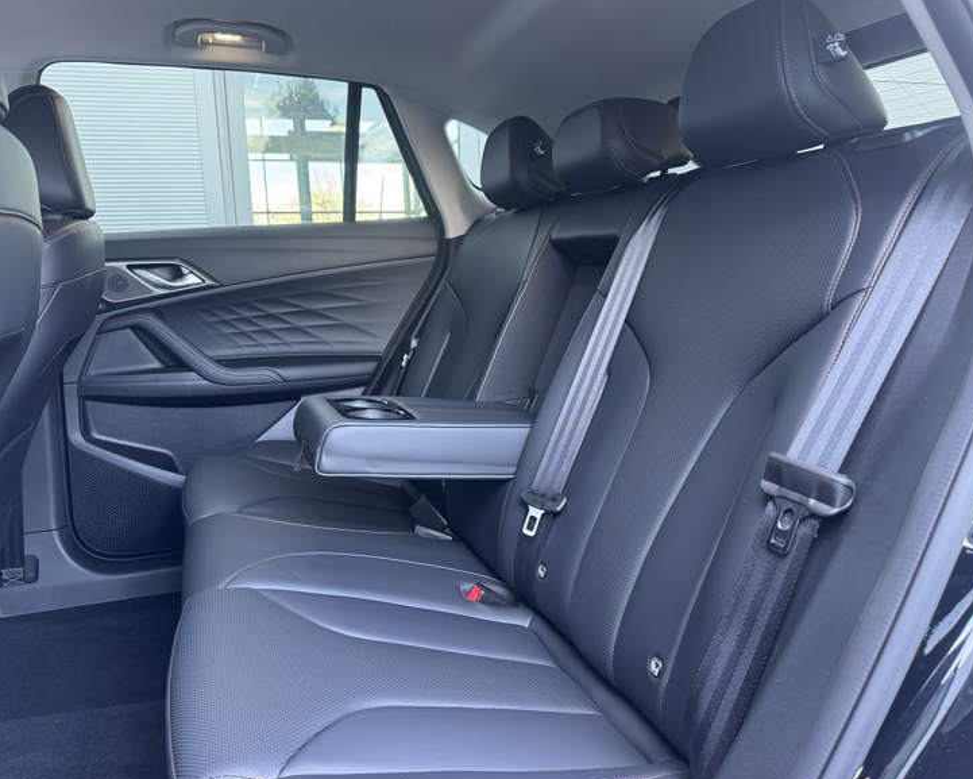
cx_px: 452
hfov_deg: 65.9
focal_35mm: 26
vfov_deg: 54.9
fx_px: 749
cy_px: 381
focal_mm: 6.76
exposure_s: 1/60
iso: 400
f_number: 1.78
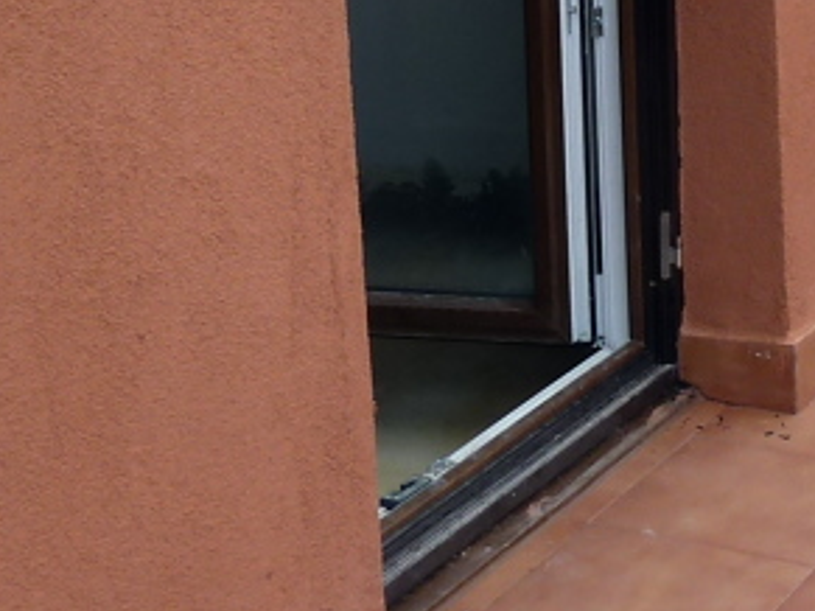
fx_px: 2424
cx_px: 809
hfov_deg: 18.6
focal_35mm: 103
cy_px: -137
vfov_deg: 13.9
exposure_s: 1/125
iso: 80
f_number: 4
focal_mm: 4.1
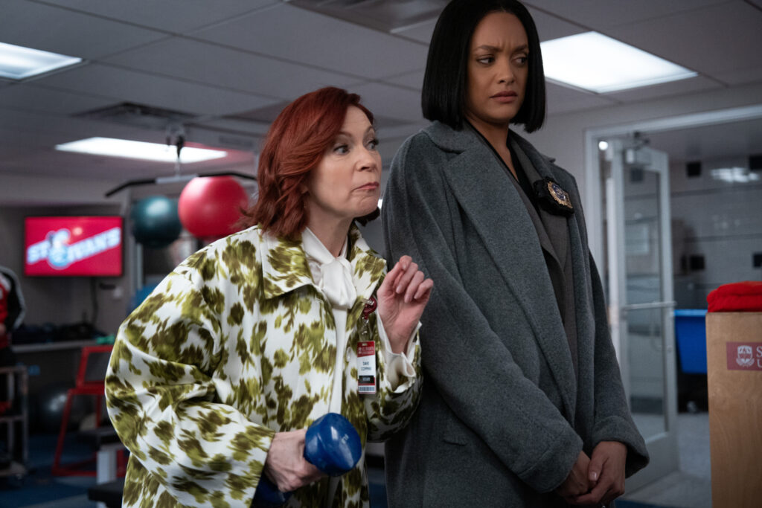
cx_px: 381
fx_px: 910
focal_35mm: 43
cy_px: 254
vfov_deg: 31.2
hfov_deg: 45.4
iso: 3200
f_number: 2.8
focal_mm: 43
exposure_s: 1/200
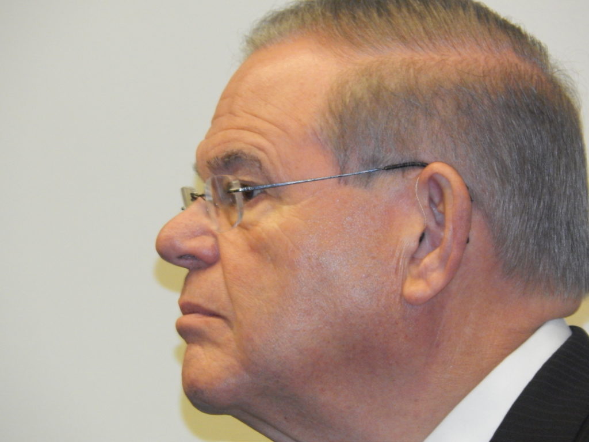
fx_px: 8474
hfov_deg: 4.0
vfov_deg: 3.0
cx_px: 294
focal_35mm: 498
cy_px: 221
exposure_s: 1/20
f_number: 5.8
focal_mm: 88.6
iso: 800
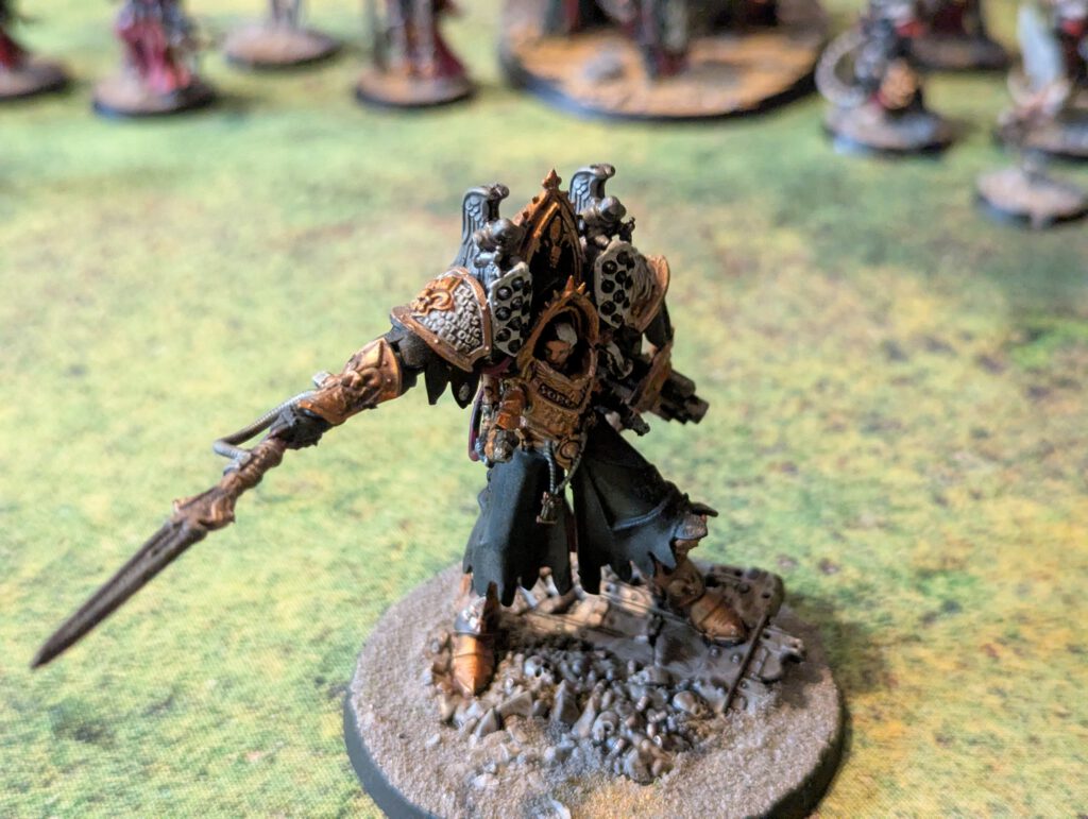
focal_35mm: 48
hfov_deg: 39.6
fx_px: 1511
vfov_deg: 30.3
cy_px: 410
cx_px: 544
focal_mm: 6.81
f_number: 1.85
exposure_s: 1/25
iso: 1456
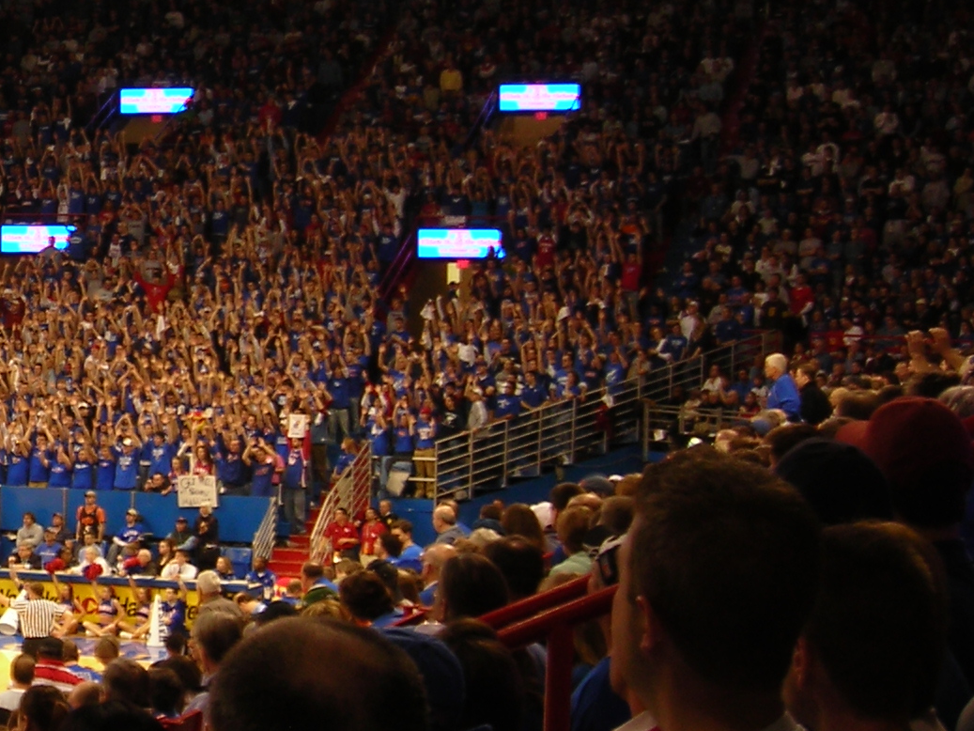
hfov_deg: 19.4
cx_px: -218
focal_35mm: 95
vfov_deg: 15.5
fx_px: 2673
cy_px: 272
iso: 50
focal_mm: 6.3
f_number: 3.2
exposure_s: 1/12.6
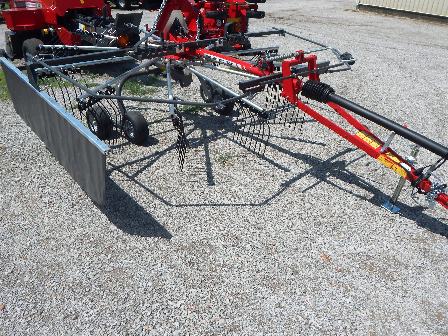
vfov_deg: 52.8
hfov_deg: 67.3
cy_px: 141
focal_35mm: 26
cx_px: 225
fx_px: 336
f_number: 6
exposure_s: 1/800
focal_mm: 4
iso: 125
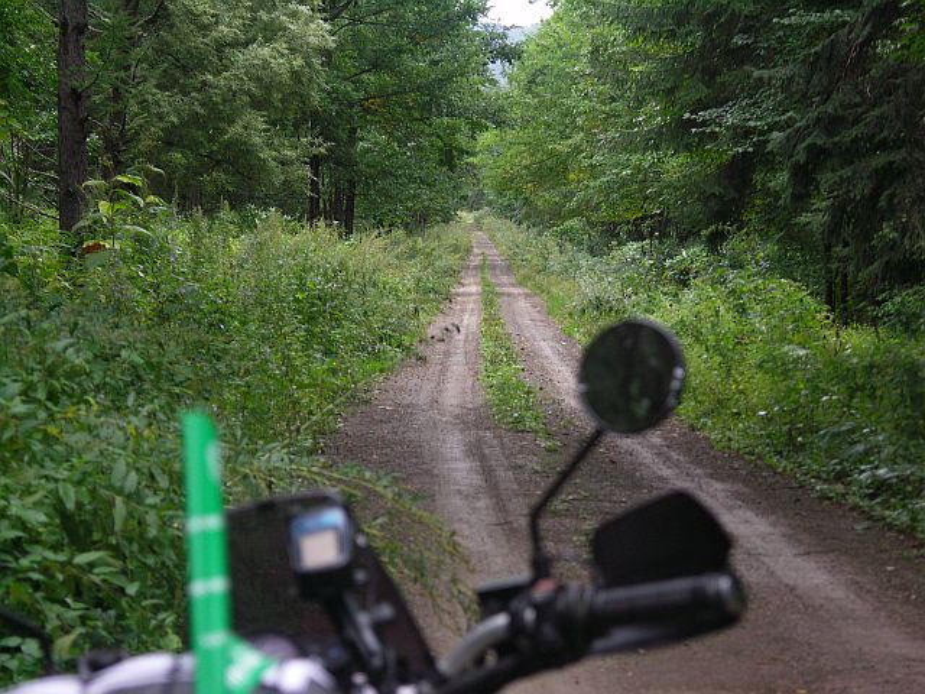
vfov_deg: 12.0
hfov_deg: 15.9
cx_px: 462
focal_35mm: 124
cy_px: 347
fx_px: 3313
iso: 160
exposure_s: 1/160
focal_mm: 32.1
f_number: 3.2
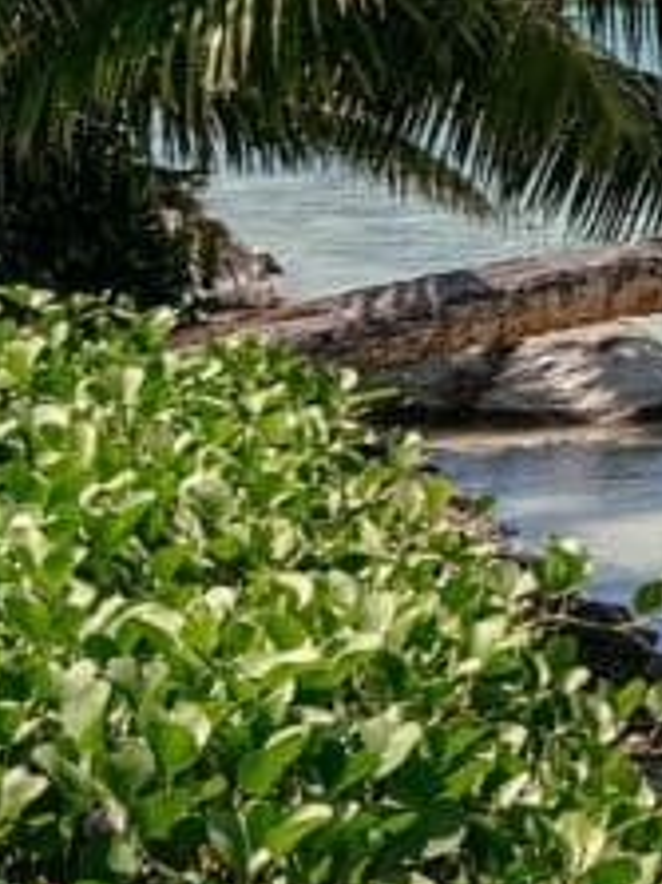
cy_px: -89
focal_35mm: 133
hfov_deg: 9.8
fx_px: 3395
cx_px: 1609
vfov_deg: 14.5
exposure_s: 1/4600
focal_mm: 5.7
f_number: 1.5
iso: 50
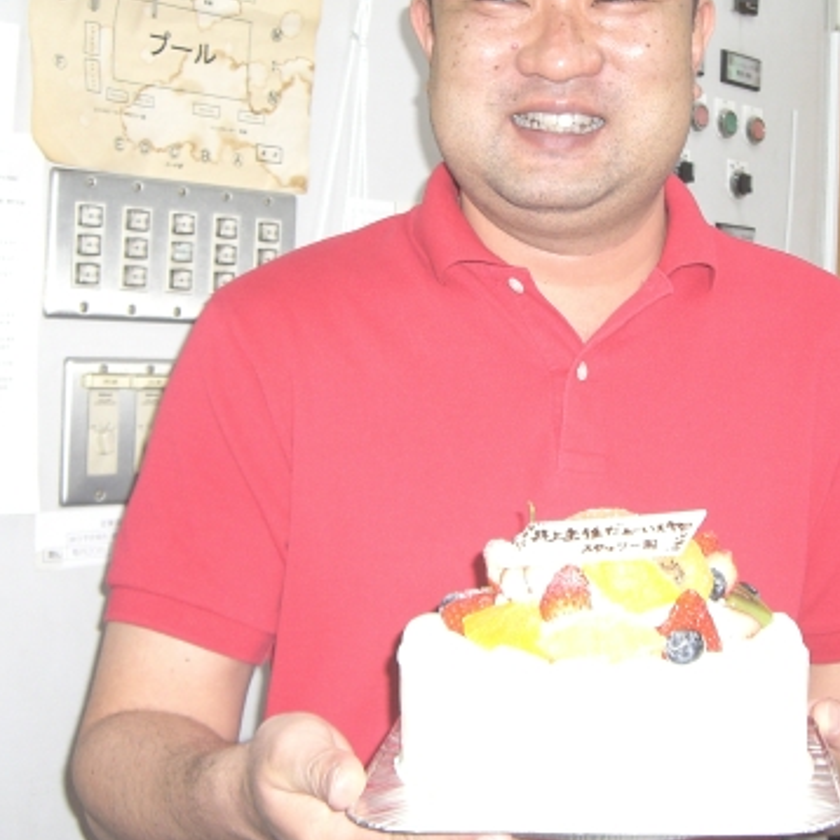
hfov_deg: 28.4
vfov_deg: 28.5
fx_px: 1647
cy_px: 336
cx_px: 558
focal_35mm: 60
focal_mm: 6.2
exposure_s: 1/60
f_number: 2.7
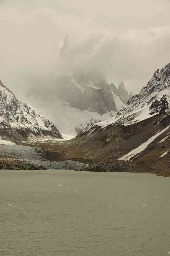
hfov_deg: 18.9
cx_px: 85
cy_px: 128
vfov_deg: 28.1
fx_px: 511
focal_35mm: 72
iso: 100
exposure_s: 1/500
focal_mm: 47.5
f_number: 9.5
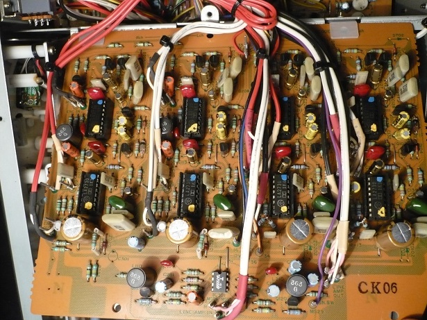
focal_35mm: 35
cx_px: 214
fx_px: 432
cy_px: 160
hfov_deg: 52.6
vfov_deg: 40.7
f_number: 2.8
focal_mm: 5.8
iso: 400
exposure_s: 1/50
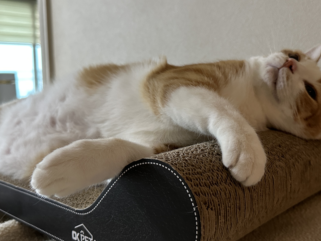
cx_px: 189
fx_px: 343
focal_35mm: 37
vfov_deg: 38.5
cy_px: 97
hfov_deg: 49.9
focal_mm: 6.86
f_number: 1.78
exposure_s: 1/60
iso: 500
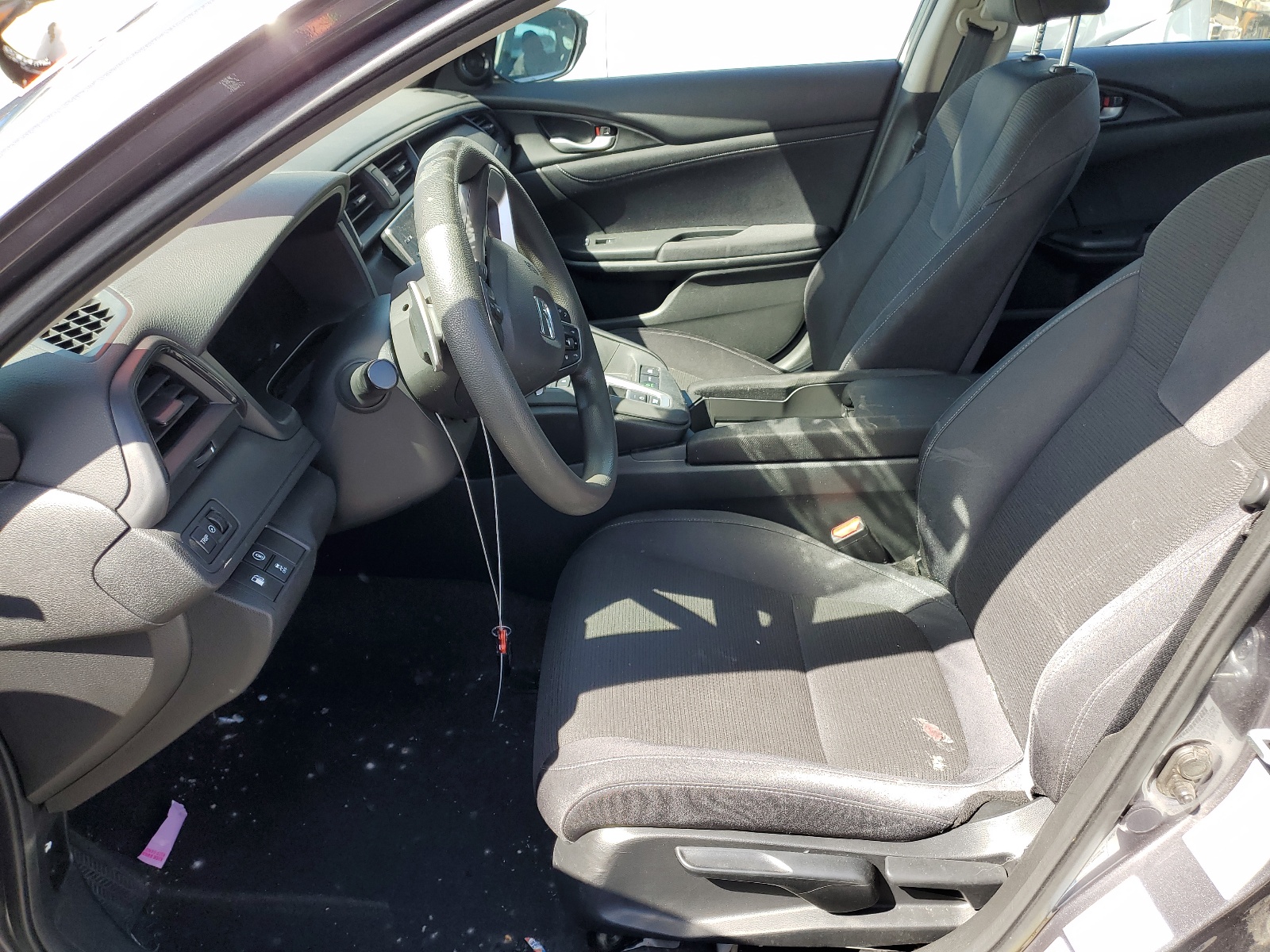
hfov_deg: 67.3
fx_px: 954
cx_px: 635
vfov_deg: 53.1
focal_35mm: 26
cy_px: 476
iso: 50
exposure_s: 1/370
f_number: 1.5
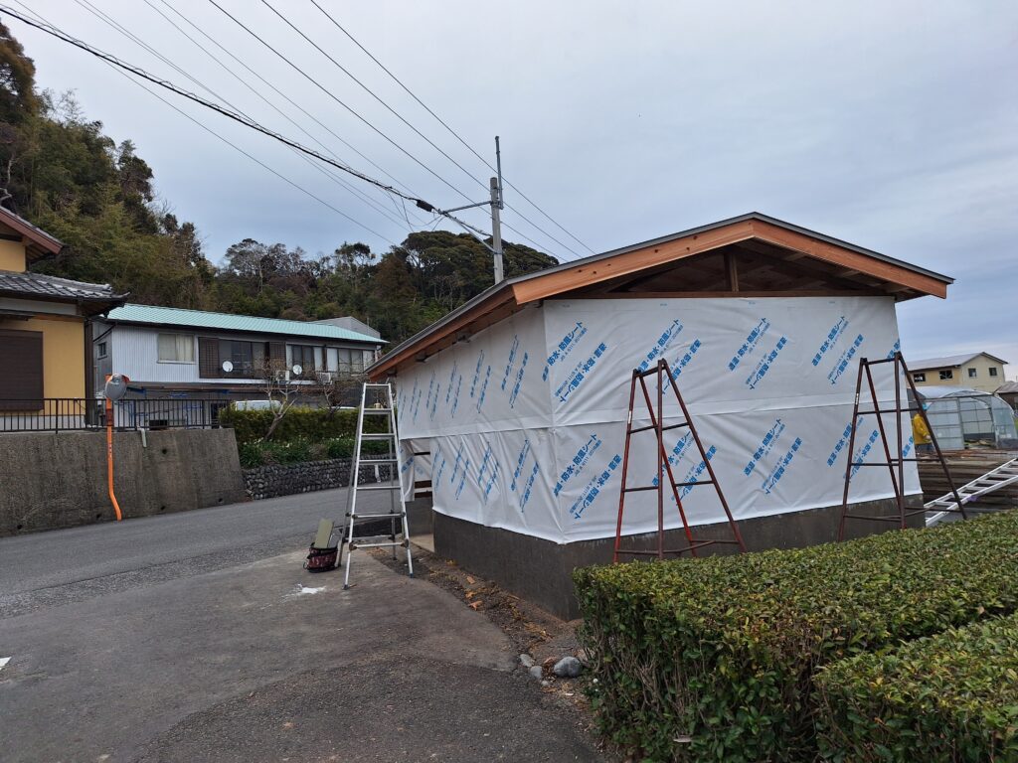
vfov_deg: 58.9
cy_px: 382
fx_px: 676
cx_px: 509
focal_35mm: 23
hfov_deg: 73.9
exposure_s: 1/1093
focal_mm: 5.54
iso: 40
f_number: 1.8
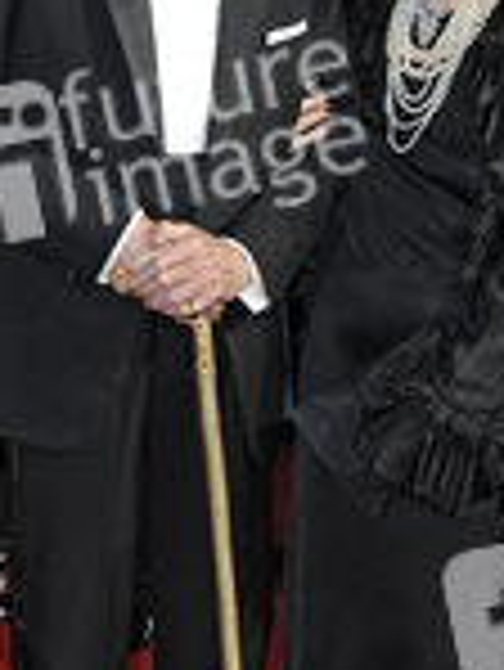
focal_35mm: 124
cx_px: 266
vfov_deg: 15.9
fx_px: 2404
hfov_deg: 12.0
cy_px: 373
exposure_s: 1/160
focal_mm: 48
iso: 640
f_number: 5.6
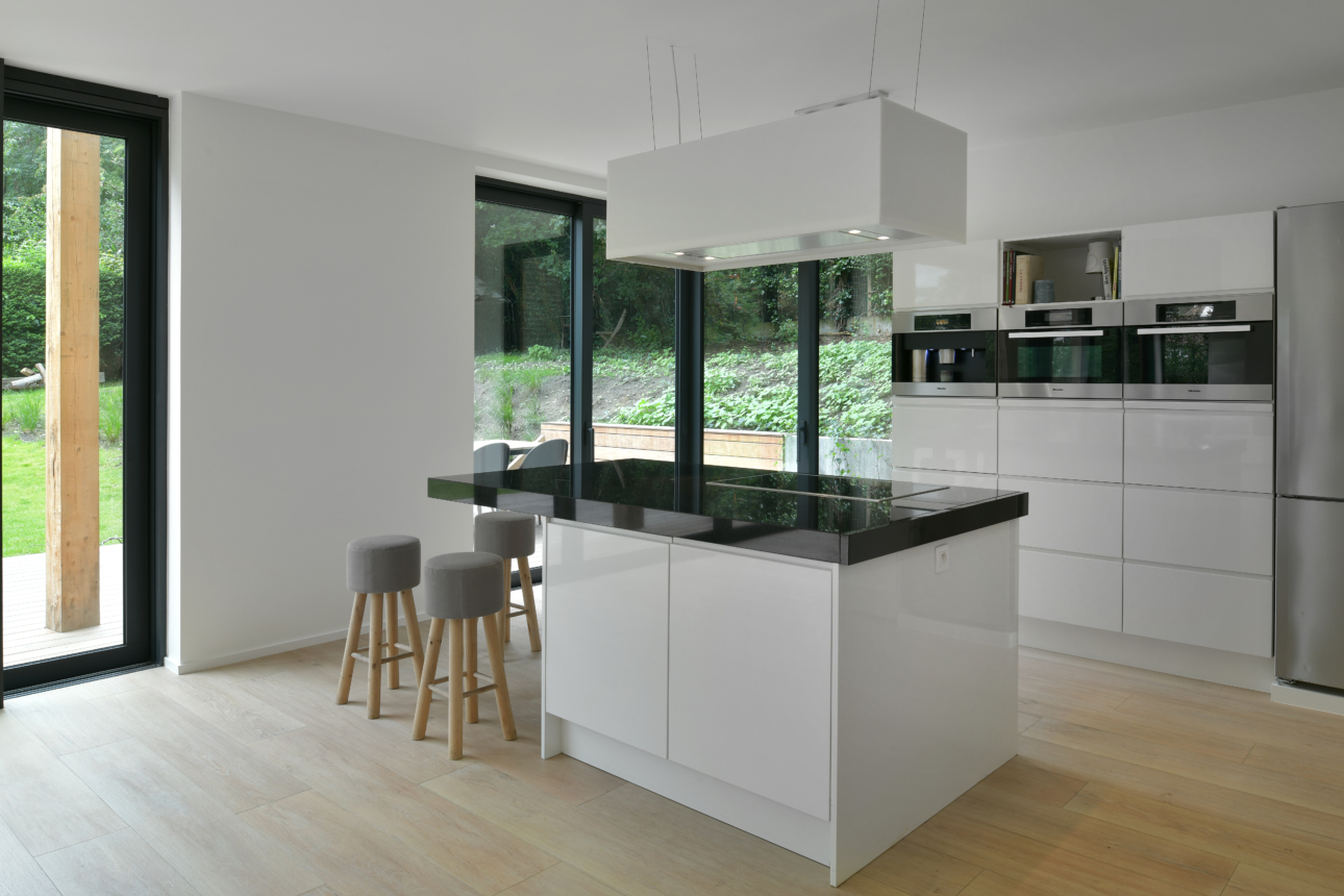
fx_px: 896
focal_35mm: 24
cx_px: 672
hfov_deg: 73.7
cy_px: 448
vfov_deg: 53.1
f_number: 11
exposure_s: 1/6
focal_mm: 24
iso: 100
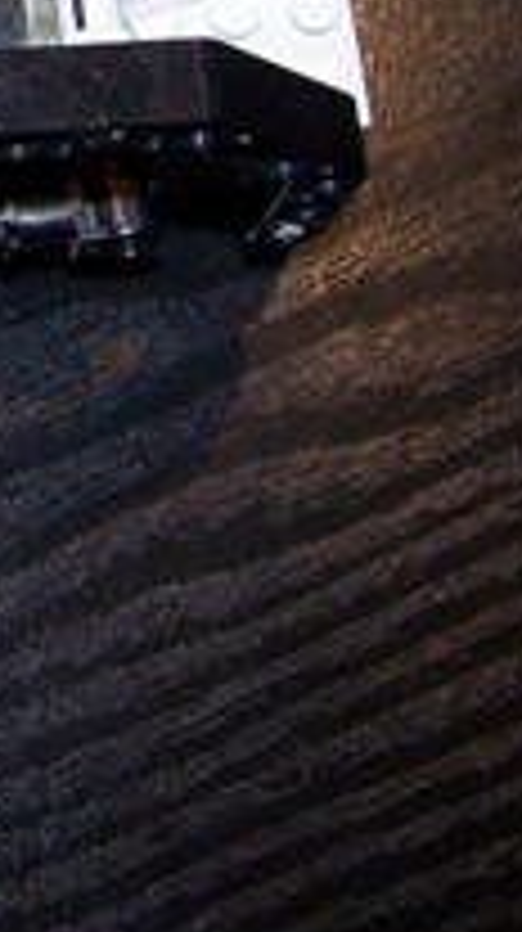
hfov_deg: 9.2
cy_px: -36
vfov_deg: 16.4
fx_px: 3159
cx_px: -243
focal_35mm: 128
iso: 80
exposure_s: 1/60
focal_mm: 6.3
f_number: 2.8
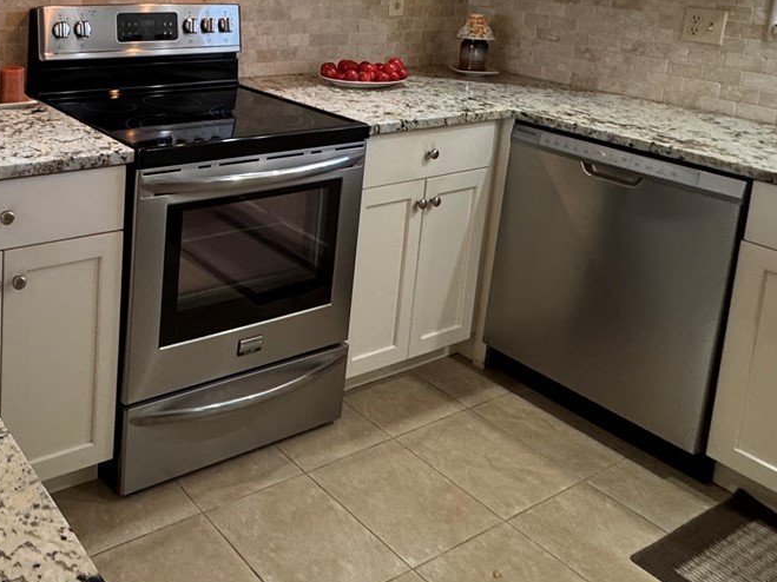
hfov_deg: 48.4
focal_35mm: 34
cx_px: 79
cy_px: 34
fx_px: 763
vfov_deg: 38.3
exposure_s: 1/120
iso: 250
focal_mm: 2.22
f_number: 2.2
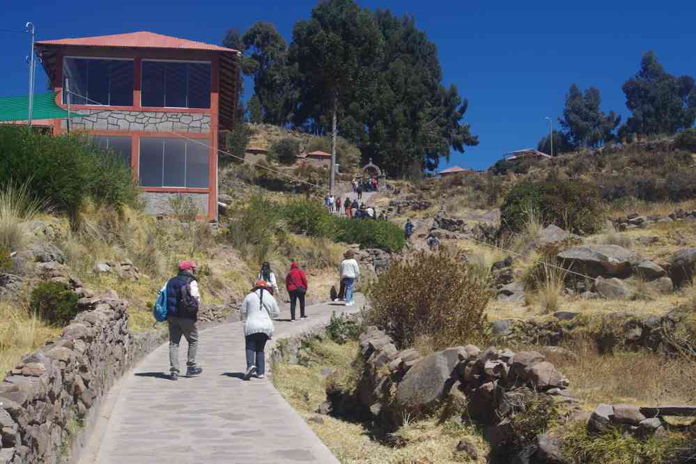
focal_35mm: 57
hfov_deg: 35.1
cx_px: 348
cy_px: 232
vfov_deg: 23.8
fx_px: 1102
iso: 200
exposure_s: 1/125
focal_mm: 38
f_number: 11
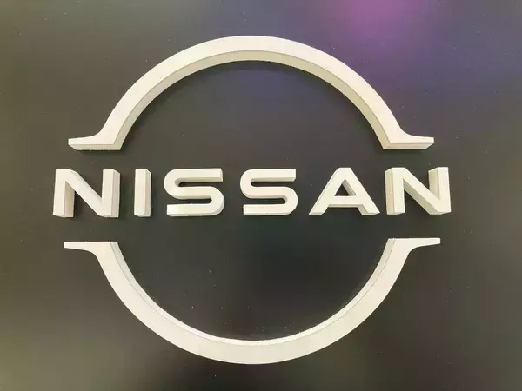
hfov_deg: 63.4
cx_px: 261
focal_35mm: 28
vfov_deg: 49.7
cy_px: 196
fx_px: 422
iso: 200
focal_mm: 3.99
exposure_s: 1/60
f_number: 1.8
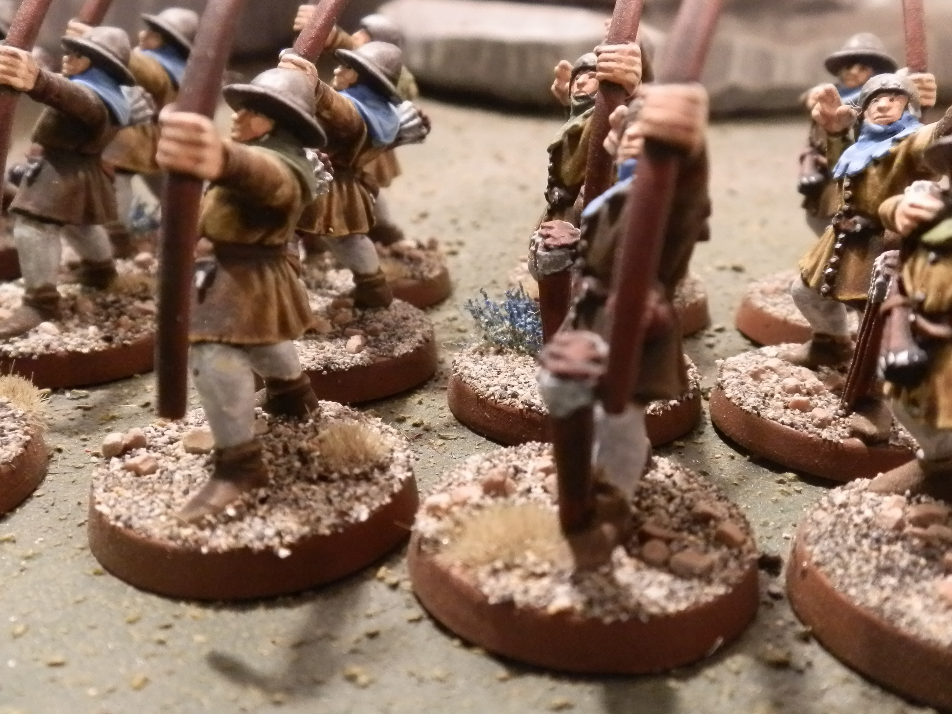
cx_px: 509
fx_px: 1018
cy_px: 352
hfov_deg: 50.1
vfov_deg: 38.7
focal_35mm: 37
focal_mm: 5
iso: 400
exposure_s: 1/50
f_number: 3.1
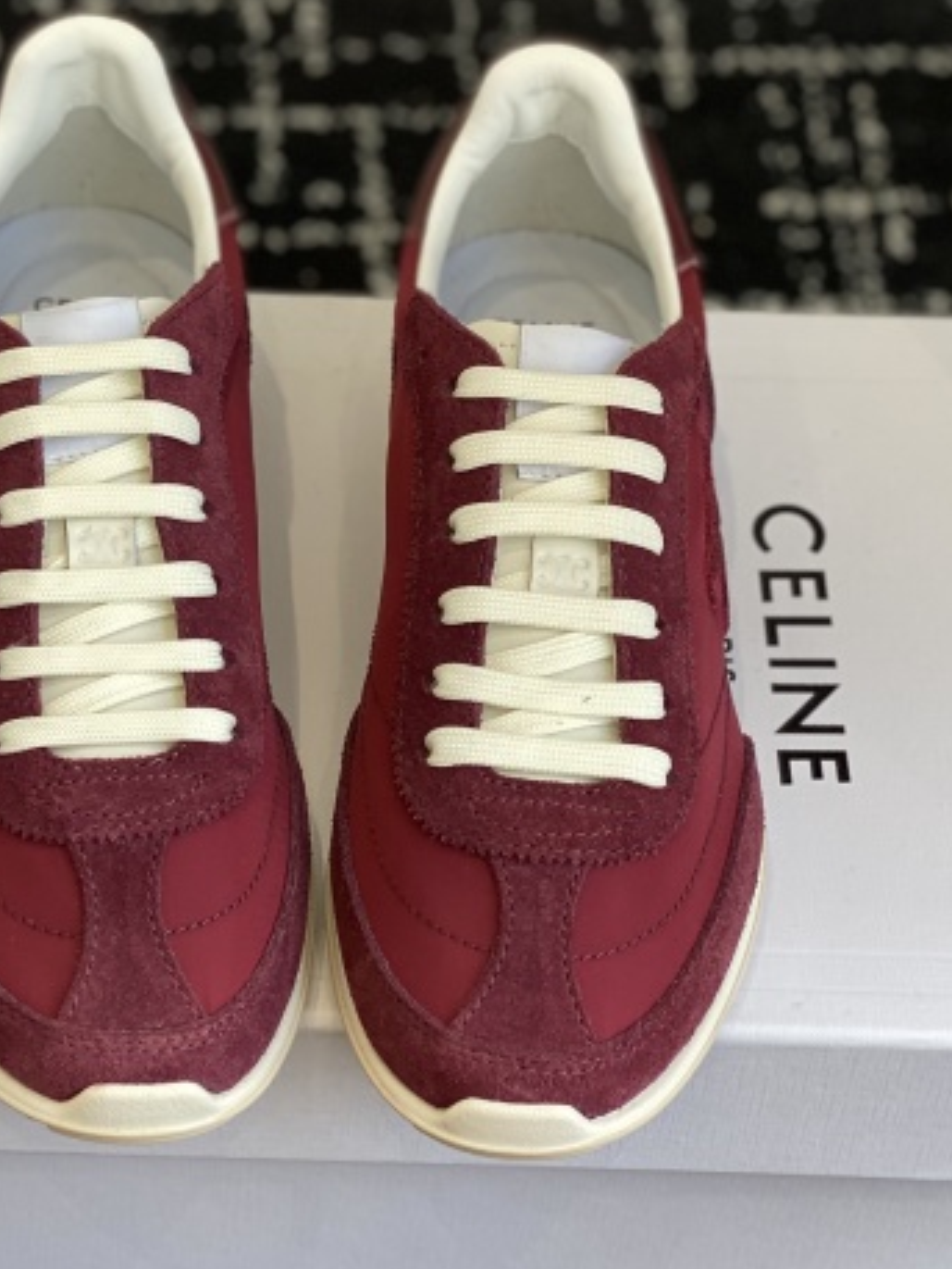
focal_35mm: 91
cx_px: 328
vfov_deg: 21.5
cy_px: 514
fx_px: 3335
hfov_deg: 16.2
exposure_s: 1/122
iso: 25
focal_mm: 6
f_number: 2
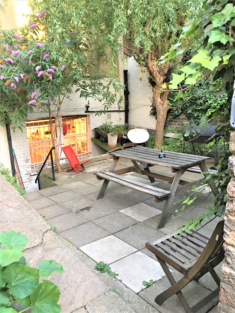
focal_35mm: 29
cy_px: 156
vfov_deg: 61.7
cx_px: 118
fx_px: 262
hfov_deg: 48.2
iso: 100
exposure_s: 1/10
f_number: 2.2
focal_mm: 4.15
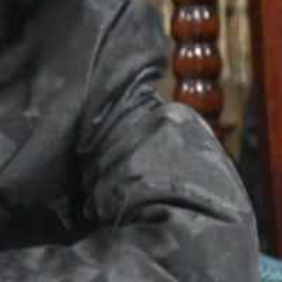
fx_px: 5198
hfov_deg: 3.1
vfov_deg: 3.1
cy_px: -69
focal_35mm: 564
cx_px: -376
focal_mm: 86
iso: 2000
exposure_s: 1/250
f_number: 4
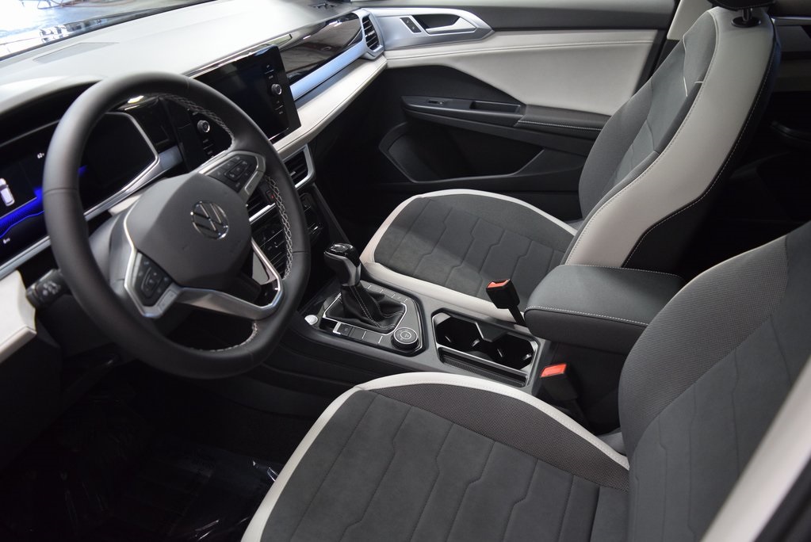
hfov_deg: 67.3
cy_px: 271
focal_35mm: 27
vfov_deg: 48.0
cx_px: 406
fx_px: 609
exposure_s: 1/30
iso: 1800
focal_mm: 18
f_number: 3.5
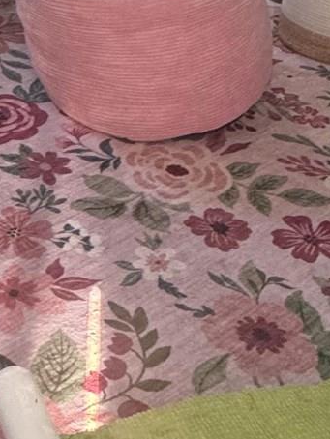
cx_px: 9
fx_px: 902
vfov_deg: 25.4
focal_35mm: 71
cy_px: -42
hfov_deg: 20.2
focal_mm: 2.22
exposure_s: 1/60
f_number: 2.2
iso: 500
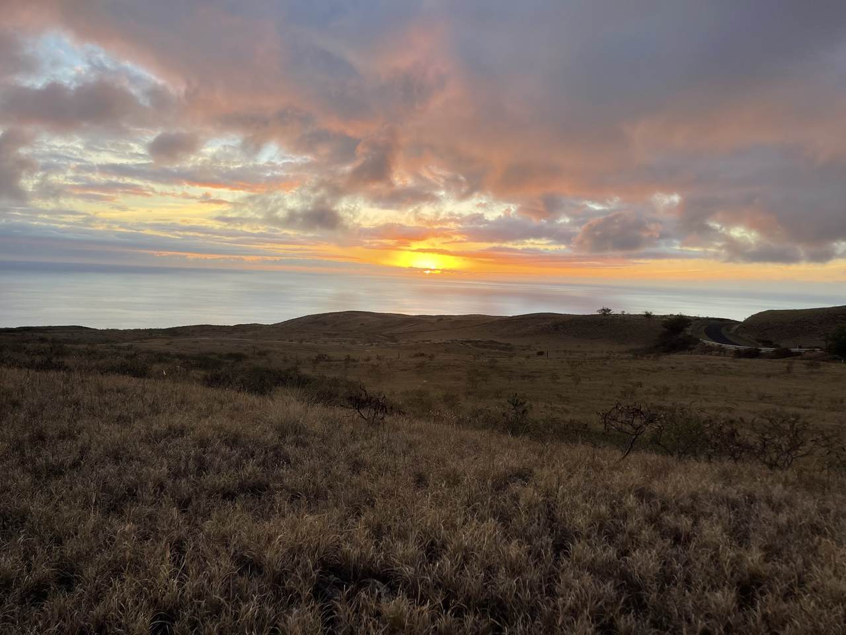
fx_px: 611
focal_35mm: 25
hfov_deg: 69.4
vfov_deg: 54.9
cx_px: 423
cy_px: 318
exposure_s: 1/226
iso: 32
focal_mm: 5.1
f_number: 1.6
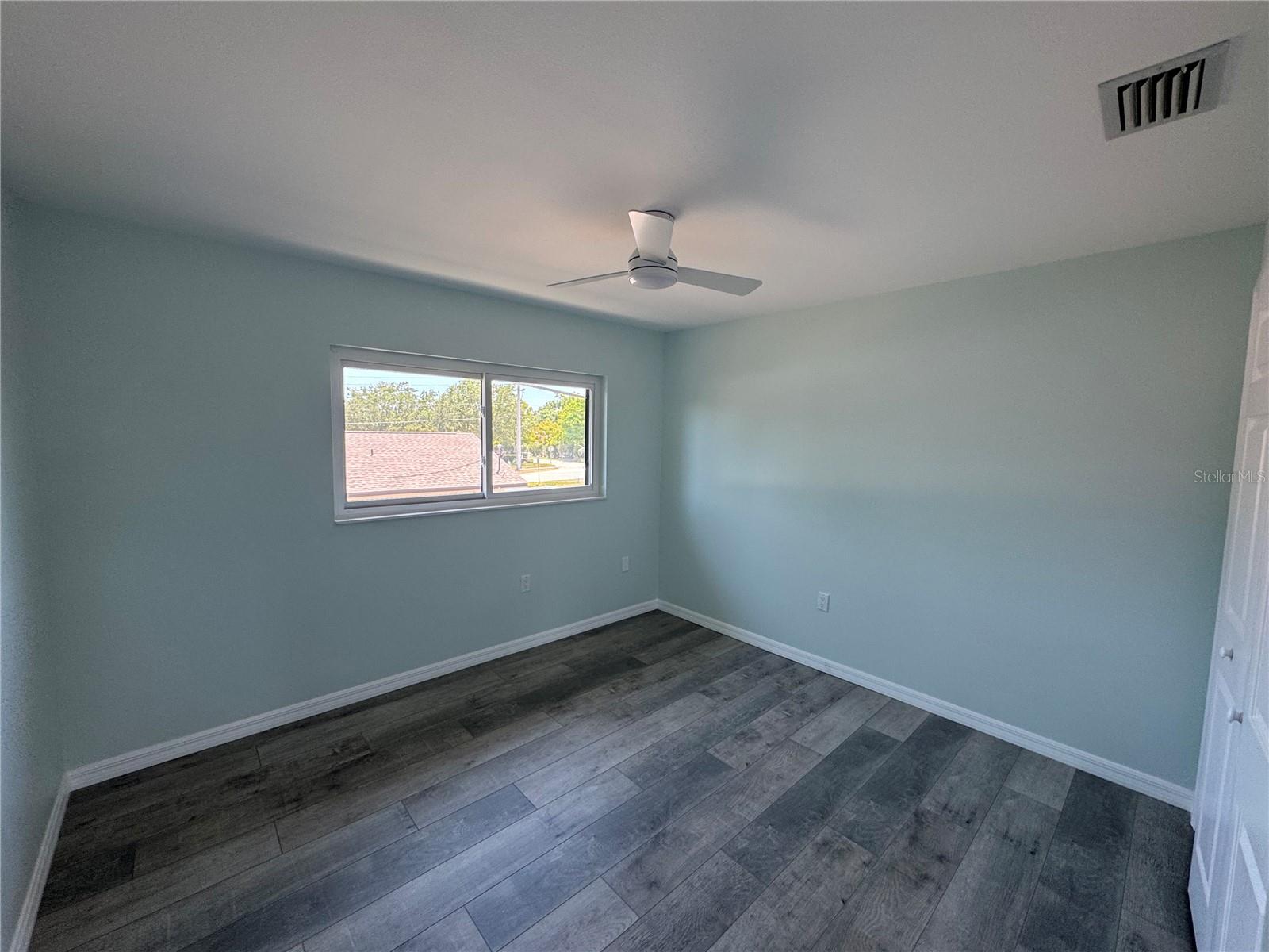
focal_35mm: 14
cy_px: 476
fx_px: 513
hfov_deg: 102.1
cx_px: 634
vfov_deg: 85.7
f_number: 2.2
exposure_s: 1/120
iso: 125
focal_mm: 2.22
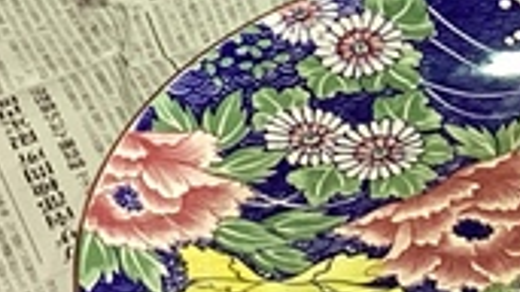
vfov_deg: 5.7
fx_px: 2729
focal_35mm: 198
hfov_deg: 10.9
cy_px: -566
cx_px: 380
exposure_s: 1/60
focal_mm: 3.3
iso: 250
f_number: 2.4
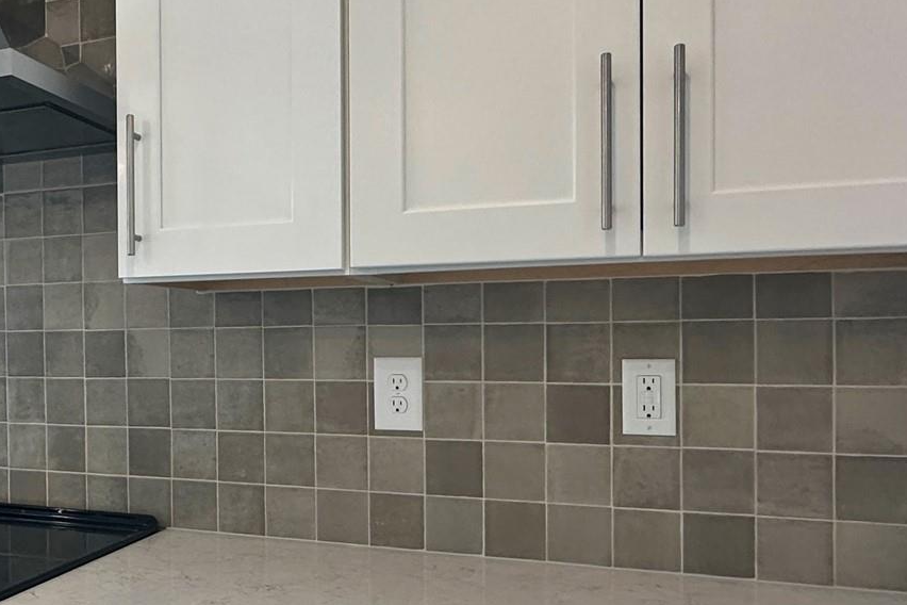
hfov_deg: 51.5
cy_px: 353
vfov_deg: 37.8
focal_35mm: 35
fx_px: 882
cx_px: 198
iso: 250
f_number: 2.2
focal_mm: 2.22
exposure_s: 1/120
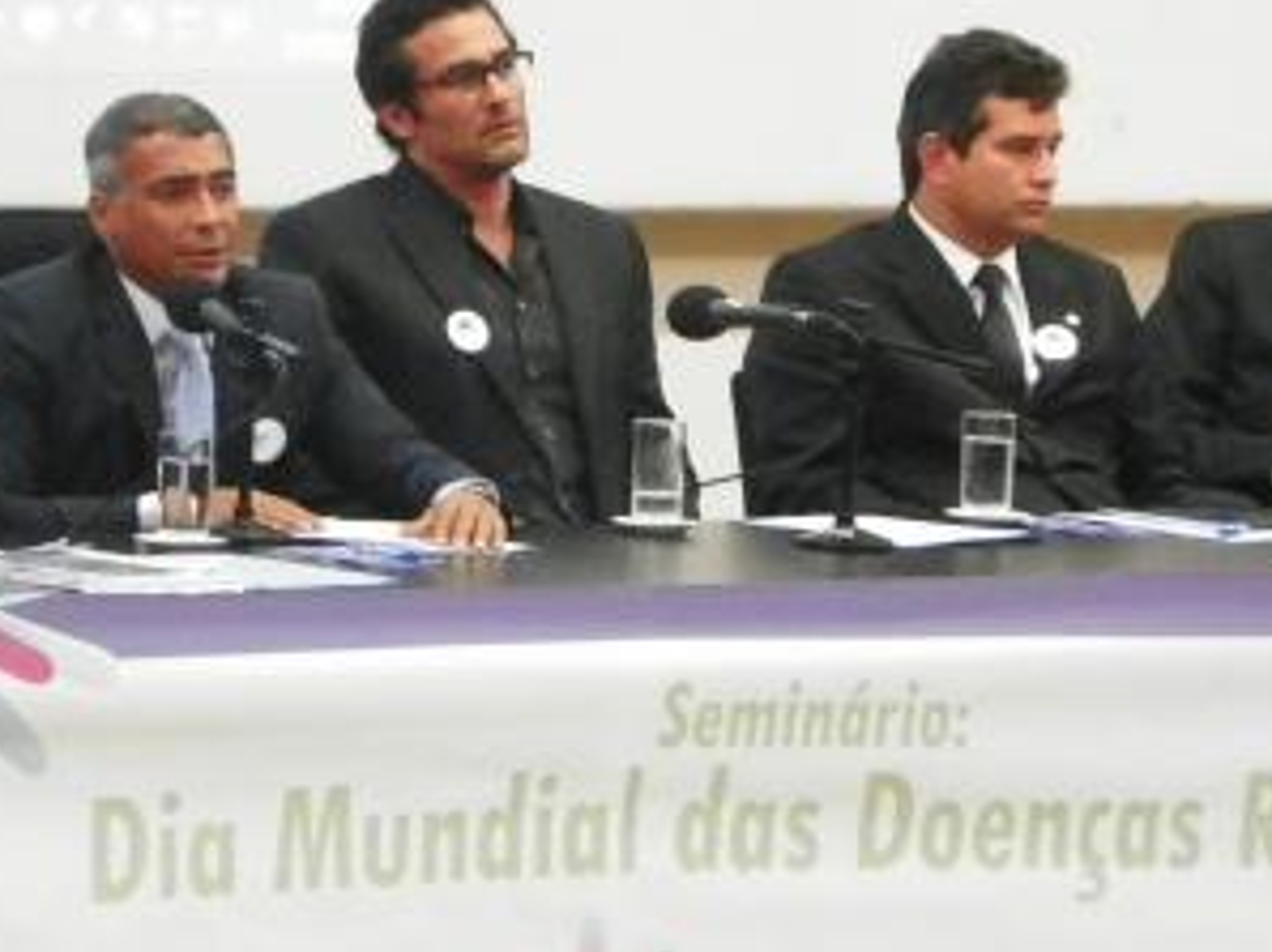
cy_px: 406
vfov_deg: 3.7
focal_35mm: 403
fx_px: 14797
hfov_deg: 4.9
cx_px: 514
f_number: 4.5
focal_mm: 47.7
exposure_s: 1/15
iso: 800
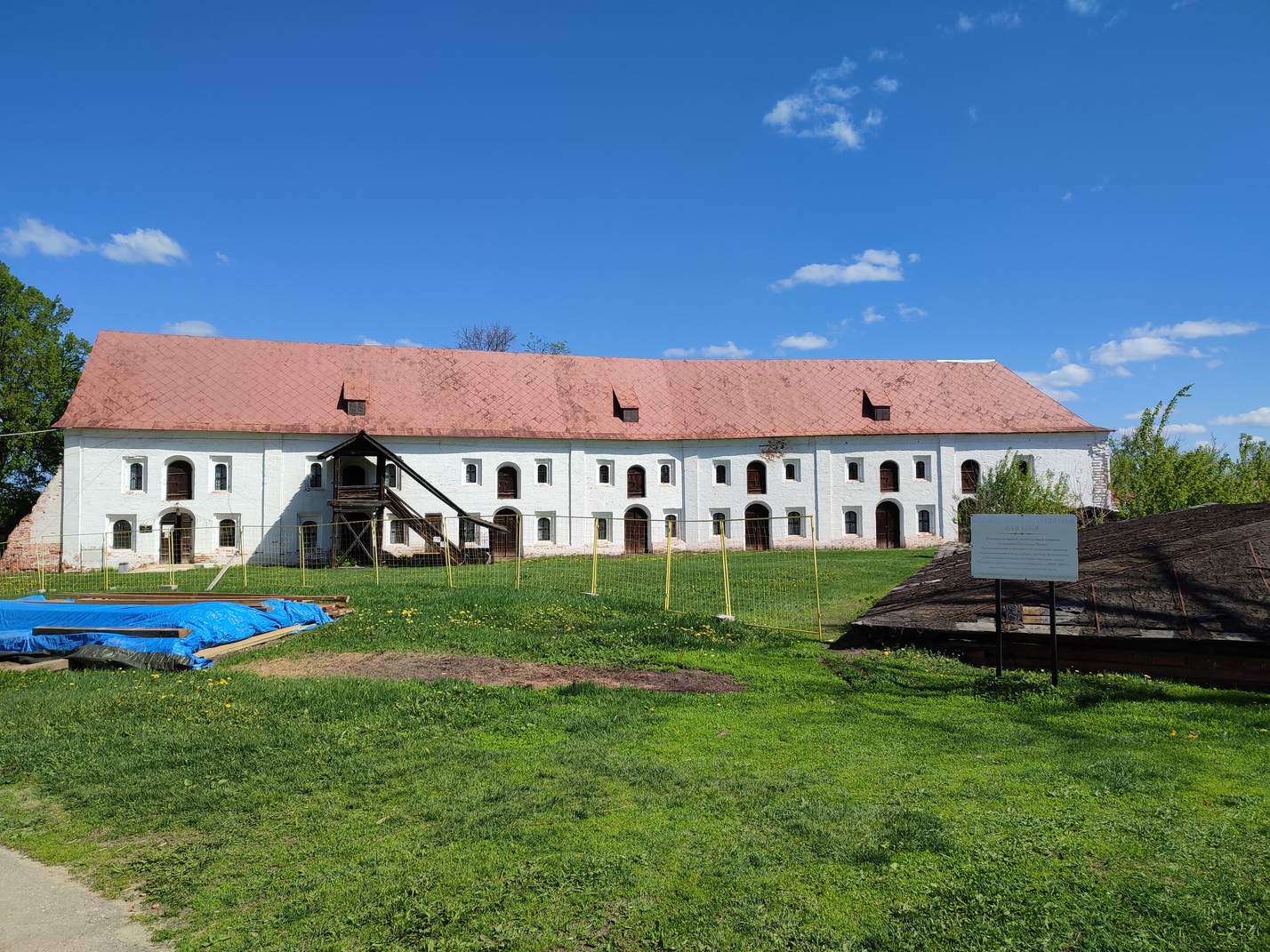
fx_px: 917
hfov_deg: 69.4
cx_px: 635
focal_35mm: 25
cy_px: 476
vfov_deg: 54.9
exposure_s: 1/914
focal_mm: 6.04
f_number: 1.9
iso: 50
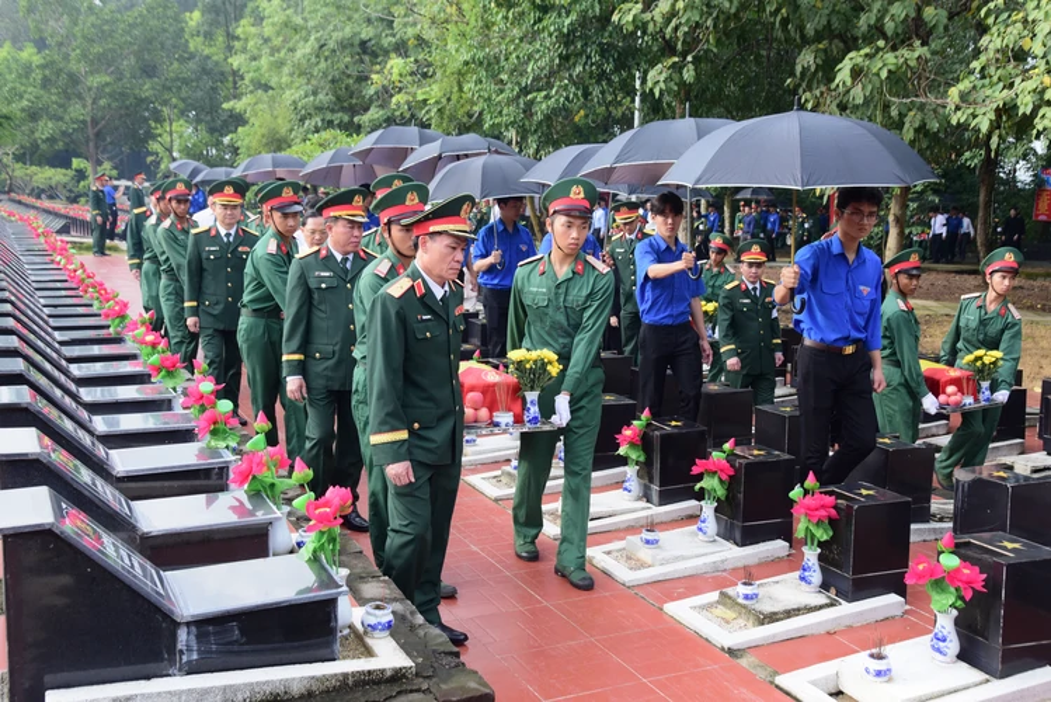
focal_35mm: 38
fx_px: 1110
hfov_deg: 50.7
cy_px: 351
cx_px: 526
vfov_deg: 35.1
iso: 800
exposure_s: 1/200
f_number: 7.1
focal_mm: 38
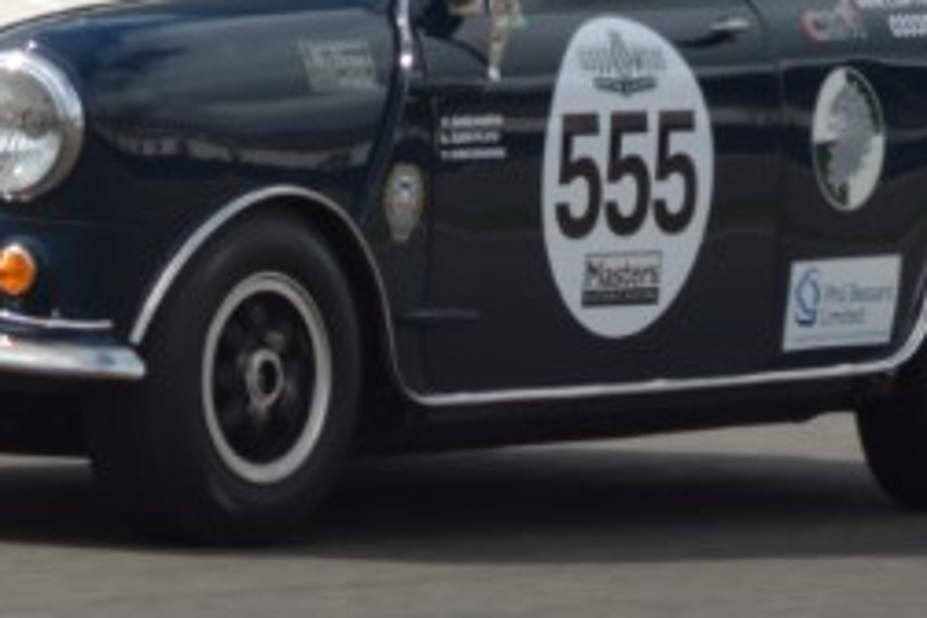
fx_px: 26829
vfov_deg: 1.3
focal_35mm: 1042
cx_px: 132
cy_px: 68
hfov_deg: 2.0
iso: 400
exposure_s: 1/400
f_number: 14
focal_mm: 250
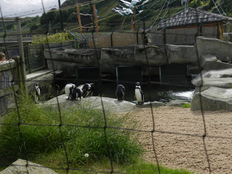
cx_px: 116
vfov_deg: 31.5
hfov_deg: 41.2
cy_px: 87
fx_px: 308
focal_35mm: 46
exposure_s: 1/800
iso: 160
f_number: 4.2
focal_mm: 8.1
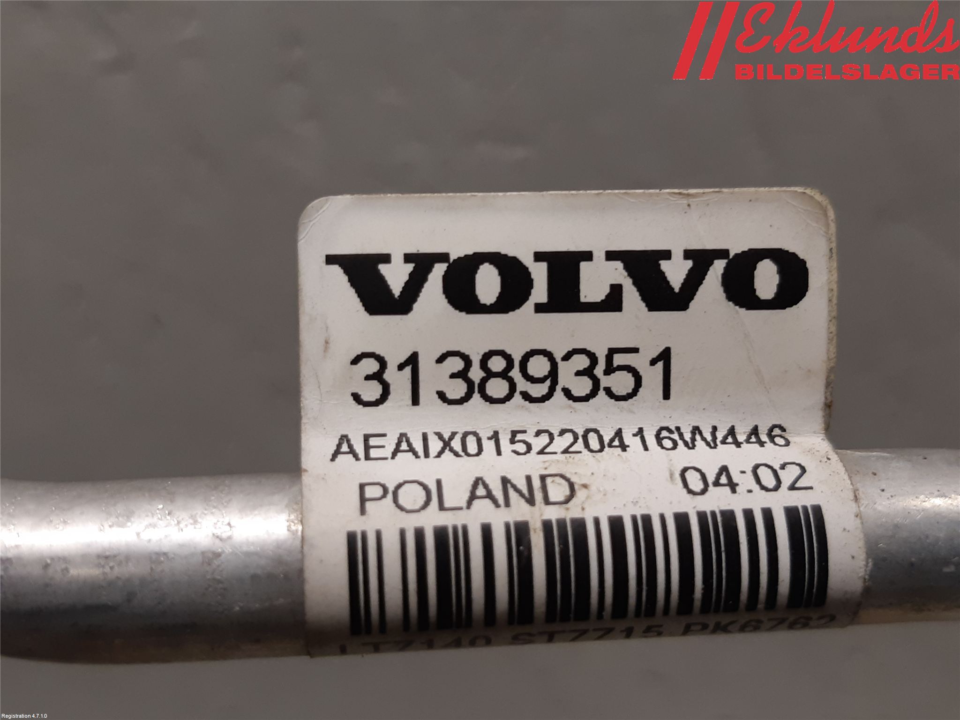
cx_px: 480
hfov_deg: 67.3
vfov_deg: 53.1
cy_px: 360
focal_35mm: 26
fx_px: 721
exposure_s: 1/50
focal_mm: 3.93
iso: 100
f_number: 1.7
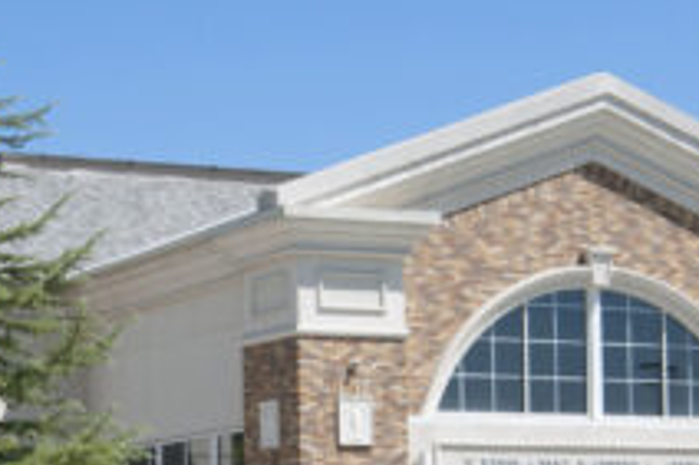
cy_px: 491
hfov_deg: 15.3
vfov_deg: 10.2
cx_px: 234
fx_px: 2591
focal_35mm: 134
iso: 200
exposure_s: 1/400
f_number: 10
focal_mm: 29
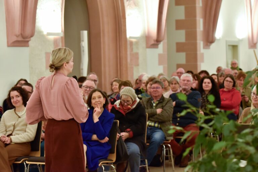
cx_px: 129
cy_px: 86
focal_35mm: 105
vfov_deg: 13.1
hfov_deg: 19.4
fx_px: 753
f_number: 4.8
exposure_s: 1/180
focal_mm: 105
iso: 6400
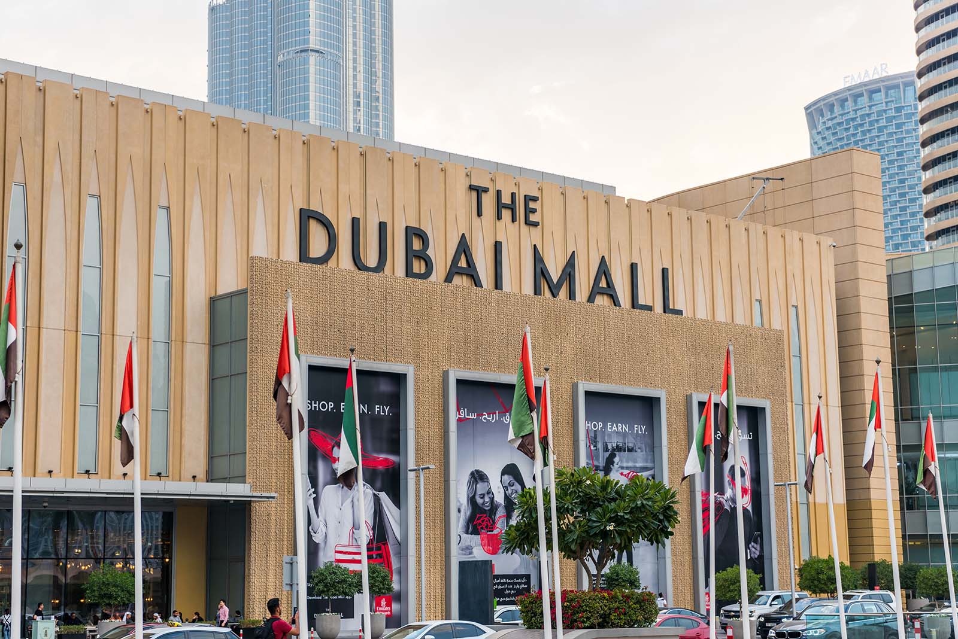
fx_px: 1650
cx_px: 479
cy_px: 320
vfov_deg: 21.9
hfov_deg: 32.4
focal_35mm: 62
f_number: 3.5
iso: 125
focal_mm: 62
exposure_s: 1/250
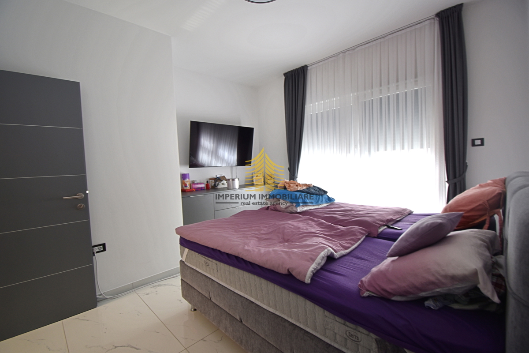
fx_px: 220
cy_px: 176
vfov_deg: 77.3
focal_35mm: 15
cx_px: 264
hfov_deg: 100.4
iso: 140
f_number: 4.5
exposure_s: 1/30
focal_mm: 10
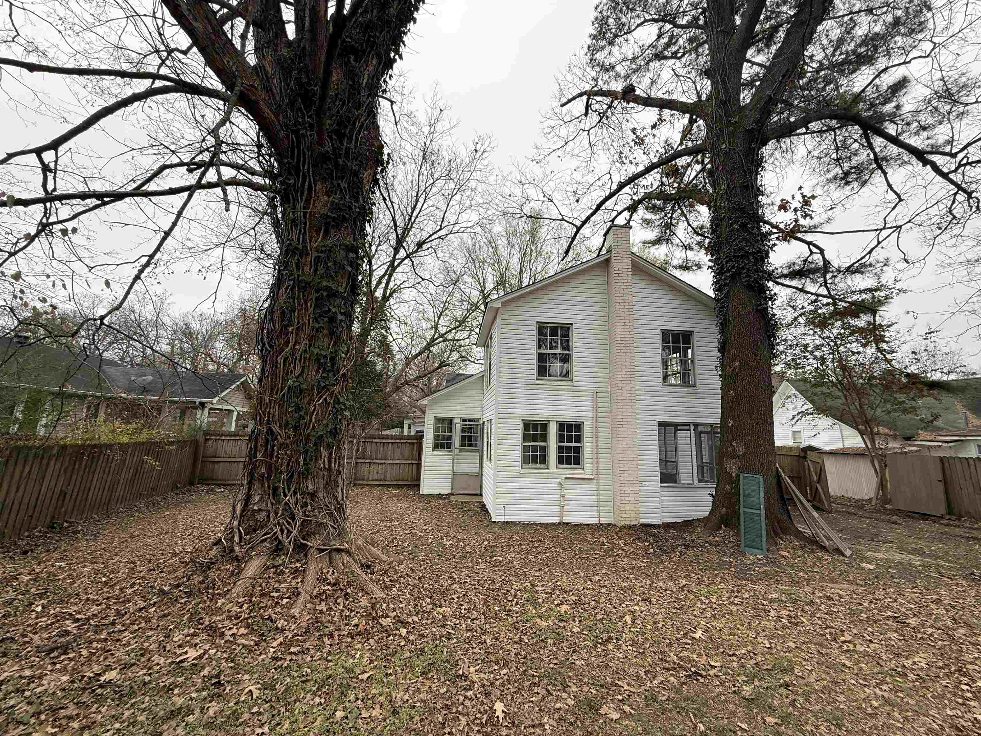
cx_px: 490
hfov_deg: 102.1
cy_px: 368
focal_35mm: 14
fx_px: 397
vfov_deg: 85.7
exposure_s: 1/347
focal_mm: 2.22
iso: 50
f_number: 2.2
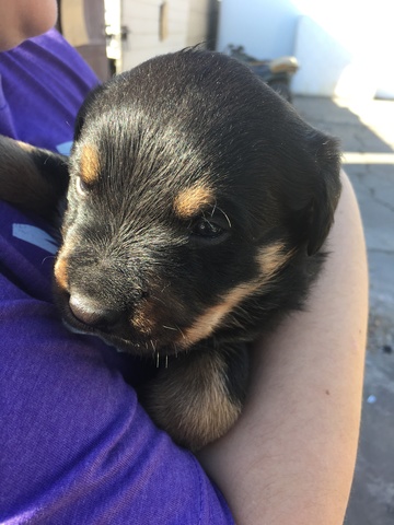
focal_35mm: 29
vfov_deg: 61.7
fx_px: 440
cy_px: 262
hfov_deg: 48.2
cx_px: 197
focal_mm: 4.15
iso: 25
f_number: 2.2
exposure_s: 1/183
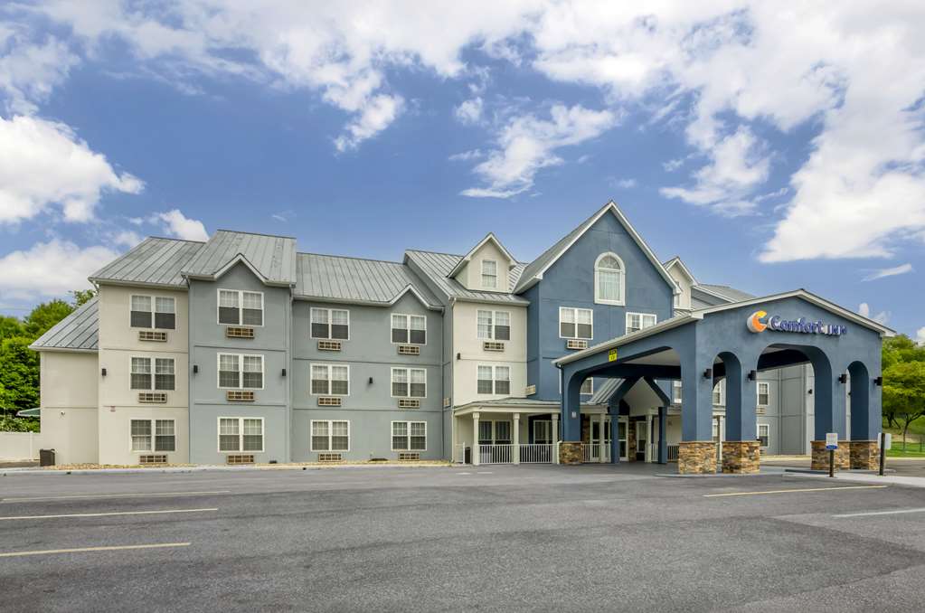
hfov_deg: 95.1
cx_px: 462
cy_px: 306
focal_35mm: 16
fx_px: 423
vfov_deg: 71.8
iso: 200
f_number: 11
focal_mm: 11
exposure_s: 1/100
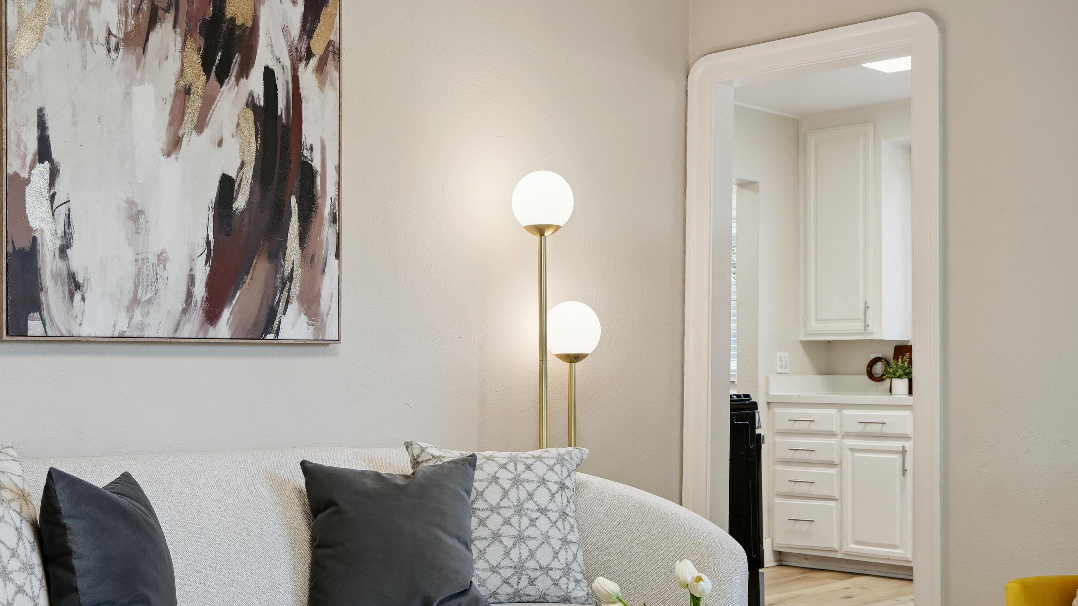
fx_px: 1315
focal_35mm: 46
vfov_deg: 25.9
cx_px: 531
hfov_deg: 44.6
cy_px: 342
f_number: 5.6
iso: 100
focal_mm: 29
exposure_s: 1/10
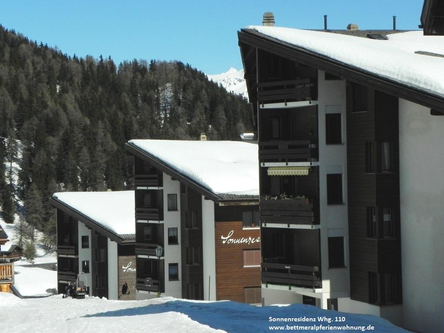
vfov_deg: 15.6
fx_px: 1219
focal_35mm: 95
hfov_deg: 20.7
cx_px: 222
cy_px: 166
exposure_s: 1/1071
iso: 160
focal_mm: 16.9
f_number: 8
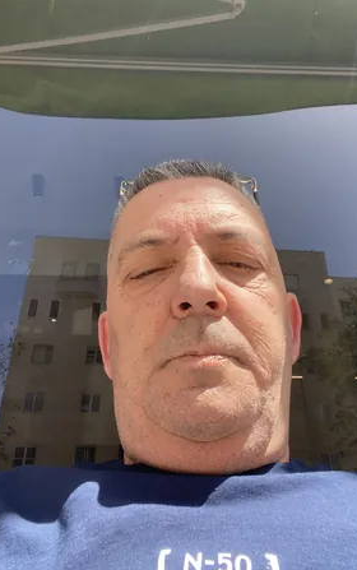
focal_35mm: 32
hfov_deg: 39.5
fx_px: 497
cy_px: 286
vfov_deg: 59.6
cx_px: 181
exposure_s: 1/304
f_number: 2.2
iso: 25
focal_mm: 2.71
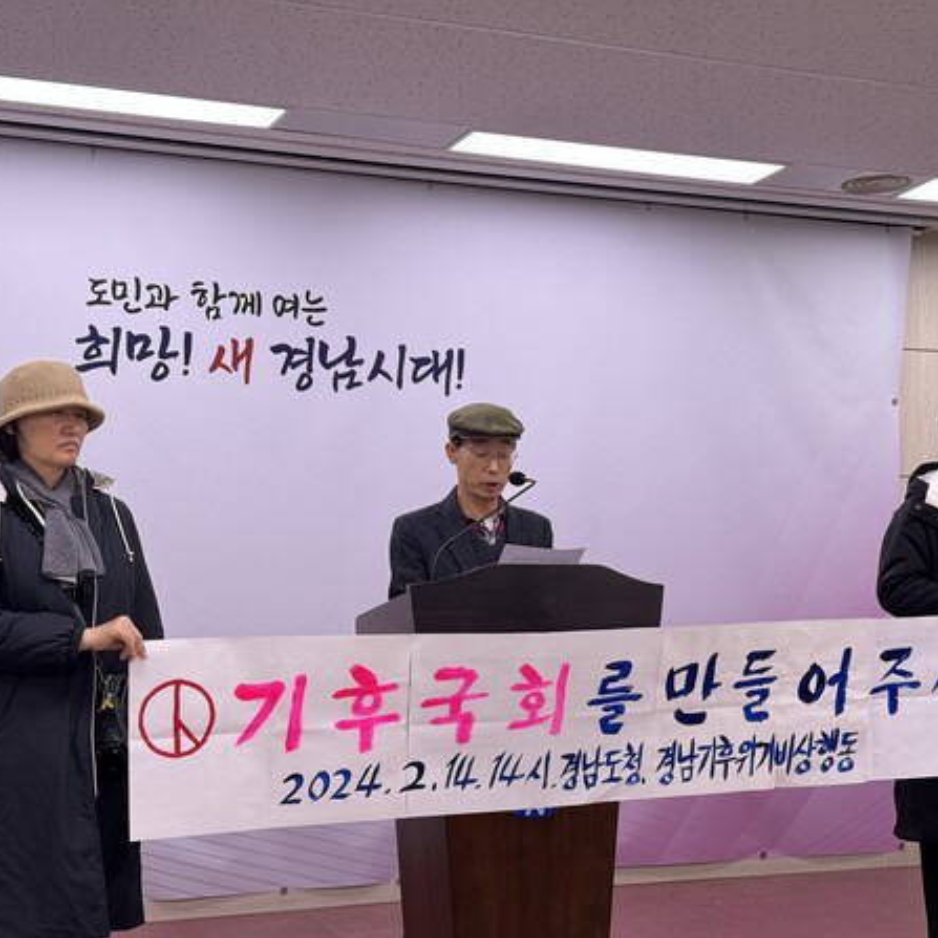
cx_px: 531
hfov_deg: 30.0
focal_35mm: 57
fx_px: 1747
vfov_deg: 30.0
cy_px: 470
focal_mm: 6.86
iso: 80
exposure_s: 1/121
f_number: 1.78
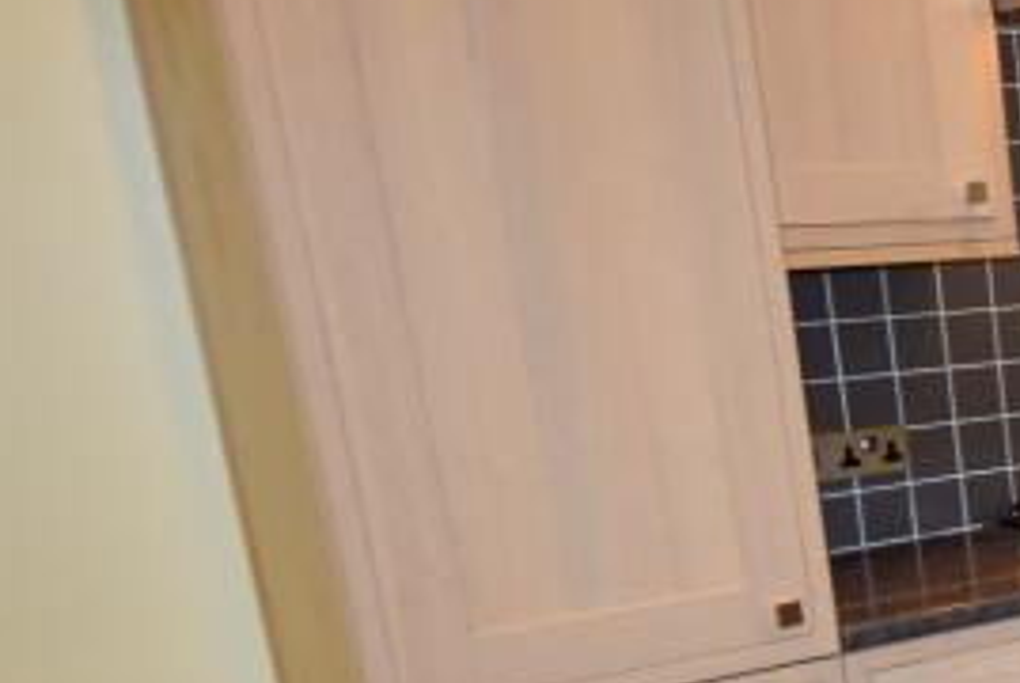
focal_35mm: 57
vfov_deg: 23.2
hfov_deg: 24.7
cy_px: 628
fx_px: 1617
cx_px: 1619
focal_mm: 10
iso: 800
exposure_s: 1/80
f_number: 4.5
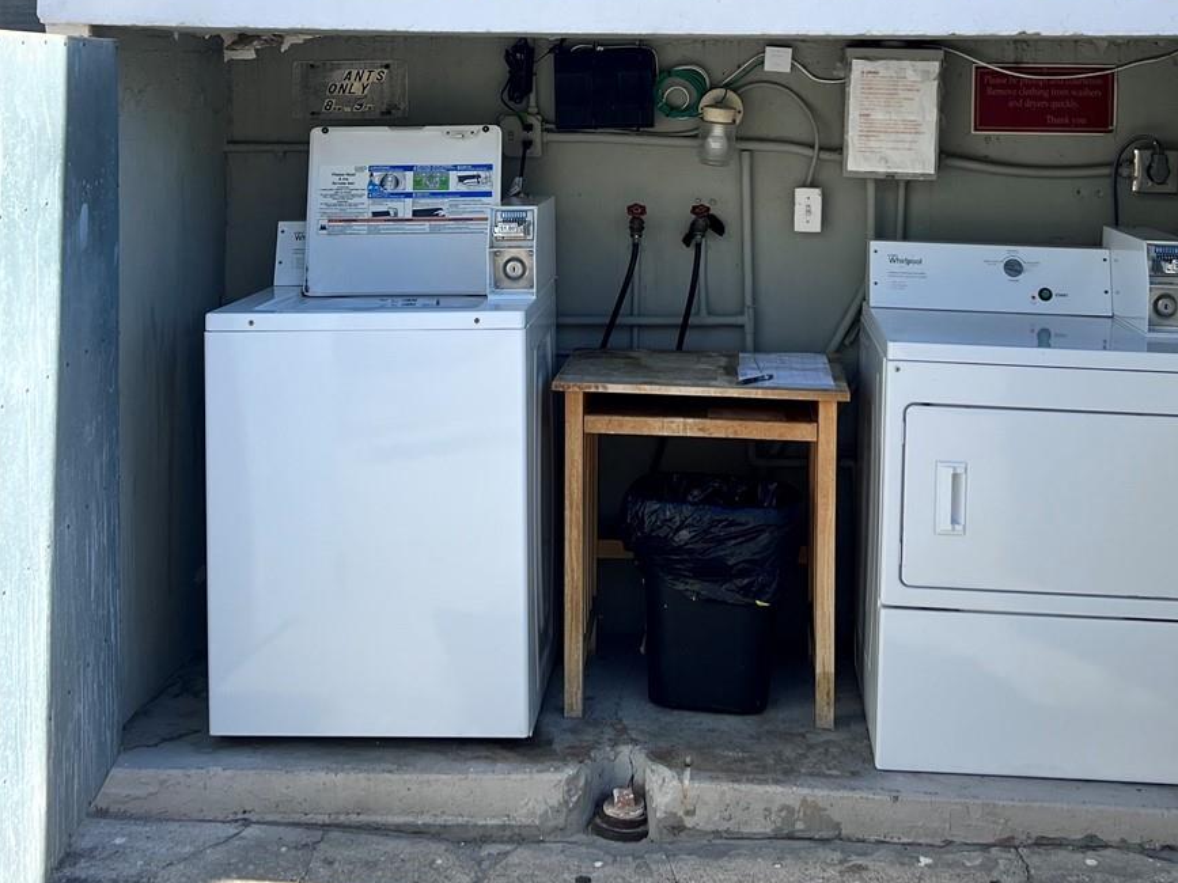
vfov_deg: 29.3
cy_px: 122
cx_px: 647
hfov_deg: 39.6
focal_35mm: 48
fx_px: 1633
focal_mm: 5.7
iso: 50
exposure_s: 1/2123
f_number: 1.5
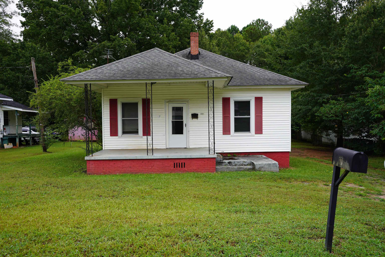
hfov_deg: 65.5
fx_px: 299
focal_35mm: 28
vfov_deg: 46.4
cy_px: 128
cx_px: 192
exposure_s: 1/200
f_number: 5.6
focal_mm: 28
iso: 100
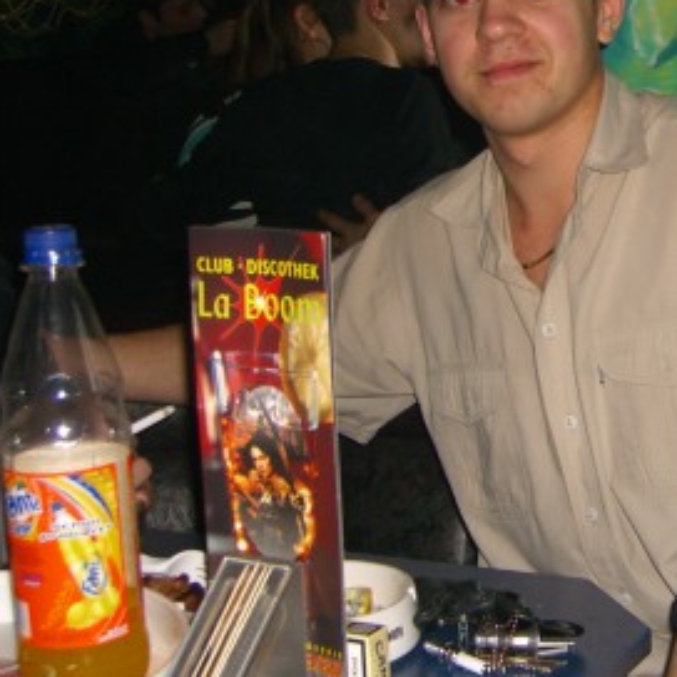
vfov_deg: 23.1
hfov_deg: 22.4
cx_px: 689
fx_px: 1637
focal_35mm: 74
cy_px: 172
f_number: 2.8
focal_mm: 7.9
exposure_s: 1/60
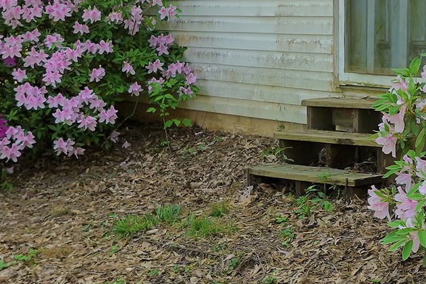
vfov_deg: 18.2
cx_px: 487
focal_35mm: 73
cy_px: -3
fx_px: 864
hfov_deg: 25.4
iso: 100
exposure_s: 1/60
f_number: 4
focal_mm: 10
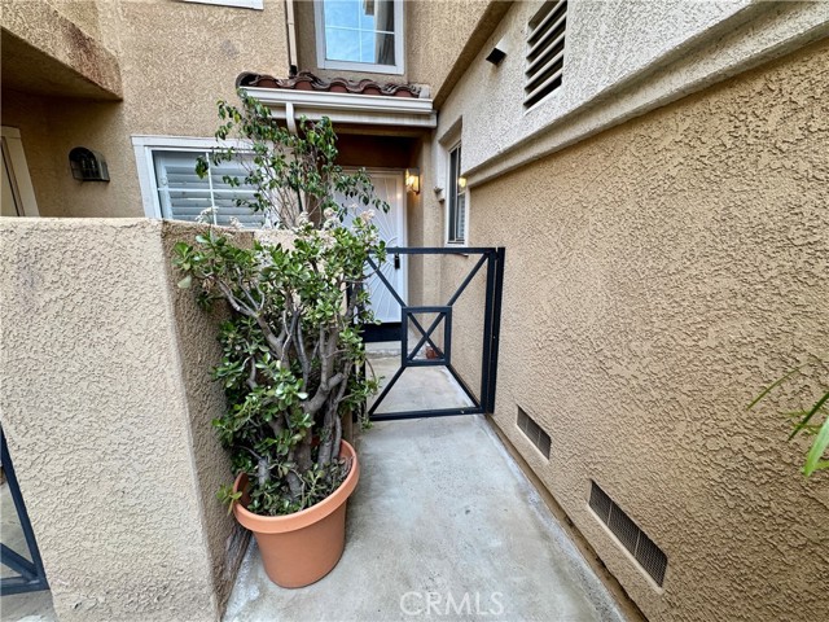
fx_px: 335
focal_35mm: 14
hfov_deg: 102.1
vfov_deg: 85.7
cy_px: 311
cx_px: 414
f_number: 2.2
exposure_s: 1/99
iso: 64
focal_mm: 2.22
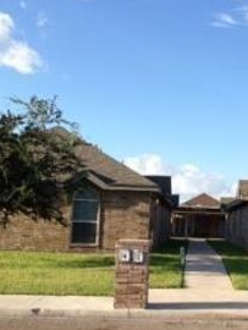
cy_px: 224
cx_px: 225
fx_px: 582
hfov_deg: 23.4
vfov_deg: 31.4
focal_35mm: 61
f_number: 2.4
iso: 50
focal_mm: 4.13
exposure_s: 1/861
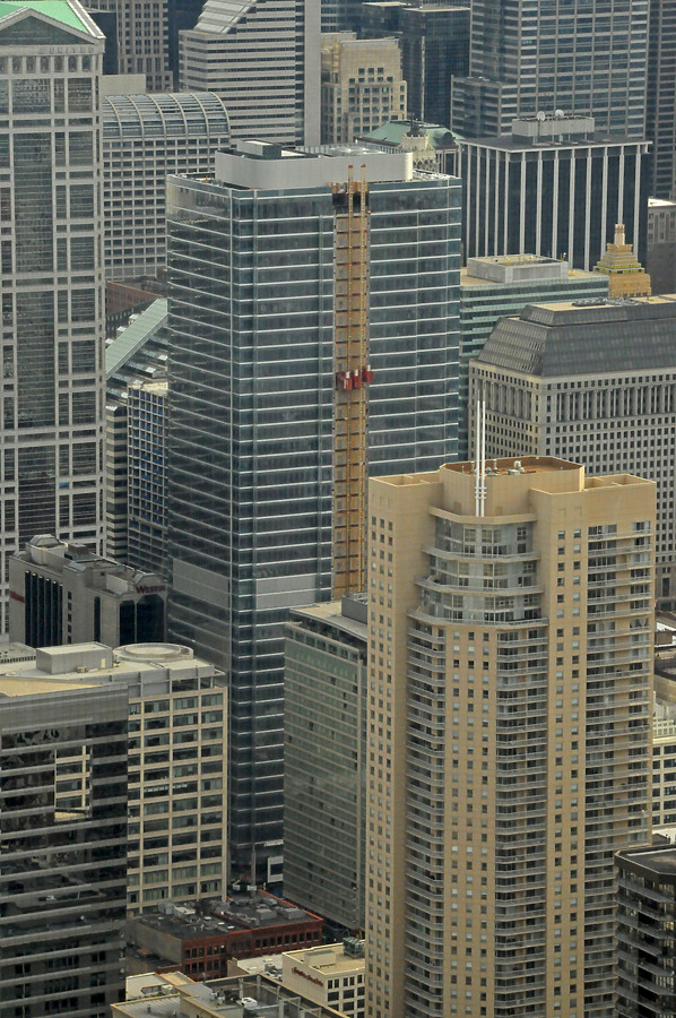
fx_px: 4743
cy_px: 509
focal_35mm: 168
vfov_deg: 12.2
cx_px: 338
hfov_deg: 8.2
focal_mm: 112
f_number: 29
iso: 3200
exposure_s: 1/80
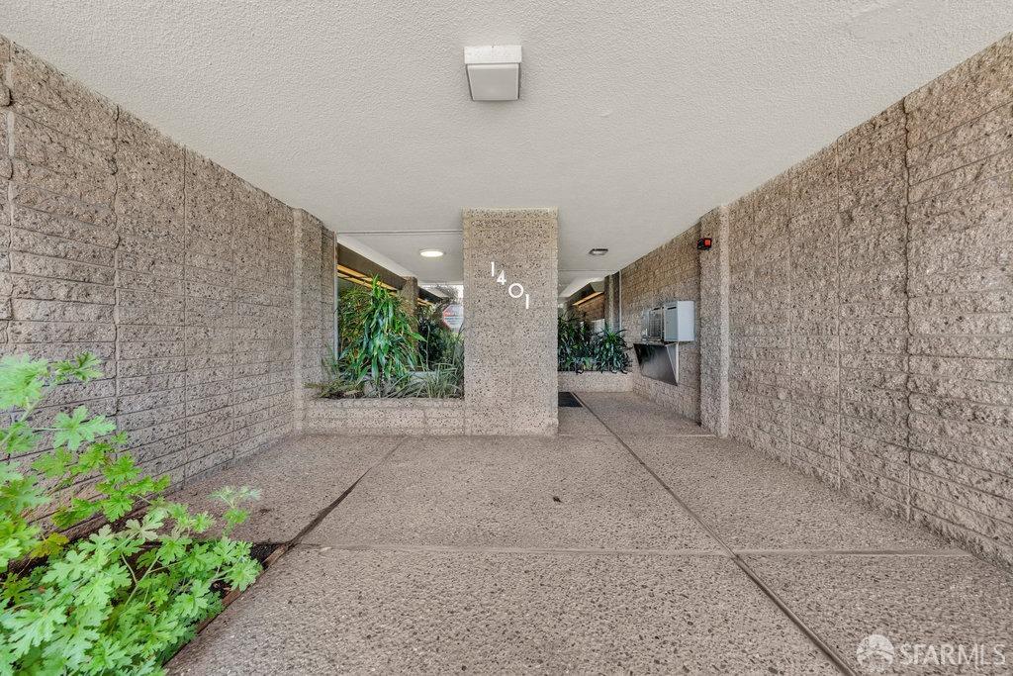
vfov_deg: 90.0
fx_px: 338
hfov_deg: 112.6
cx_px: 506
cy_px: 338
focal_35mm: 12
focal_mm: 12
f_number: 8
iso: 100
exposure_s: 1/5
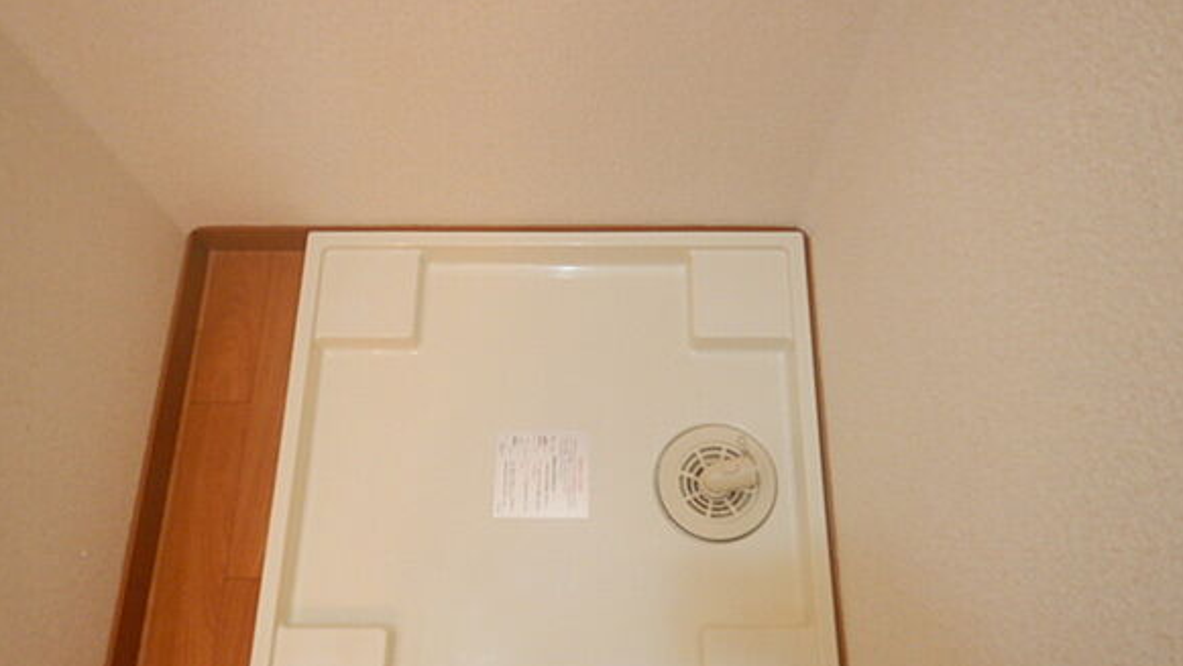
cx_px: 605
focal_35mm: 27
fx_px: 847
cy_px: 405
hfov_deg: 69.8
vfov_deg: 42.7
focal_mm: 4.3
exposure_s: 1/30
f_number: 2.8
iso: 320
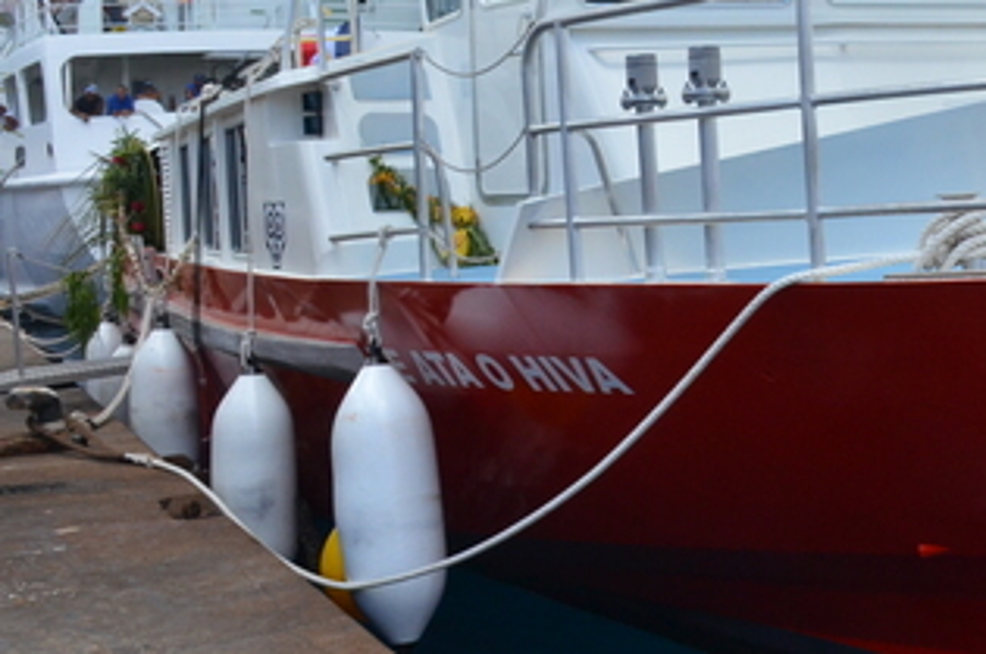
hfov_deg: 30.7
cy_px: 160
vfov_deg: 22.0
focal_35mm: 61
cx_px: 970
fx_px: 1668
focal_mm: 20
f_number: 14
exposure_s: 1/800
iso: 1000
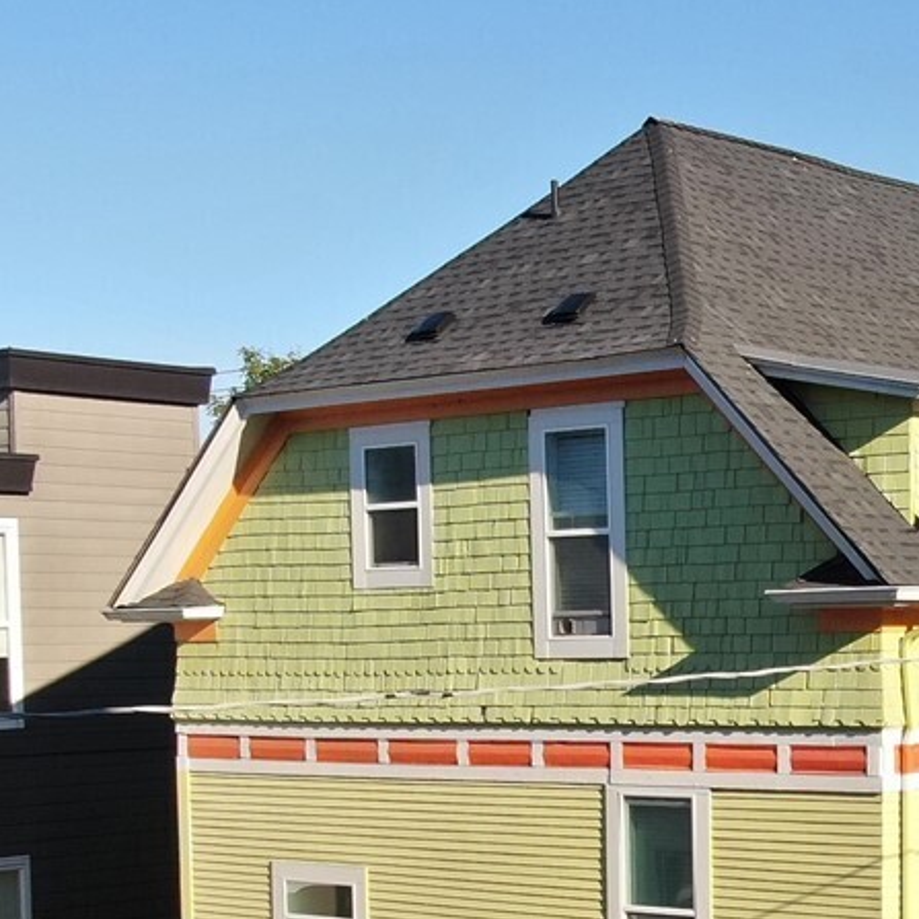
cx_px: 839
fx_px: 2283
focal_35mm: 76
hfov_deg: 22.2
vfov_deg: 22.3
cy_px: 785
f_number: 2.8
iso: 100
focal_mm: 4.39
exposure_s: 1/80
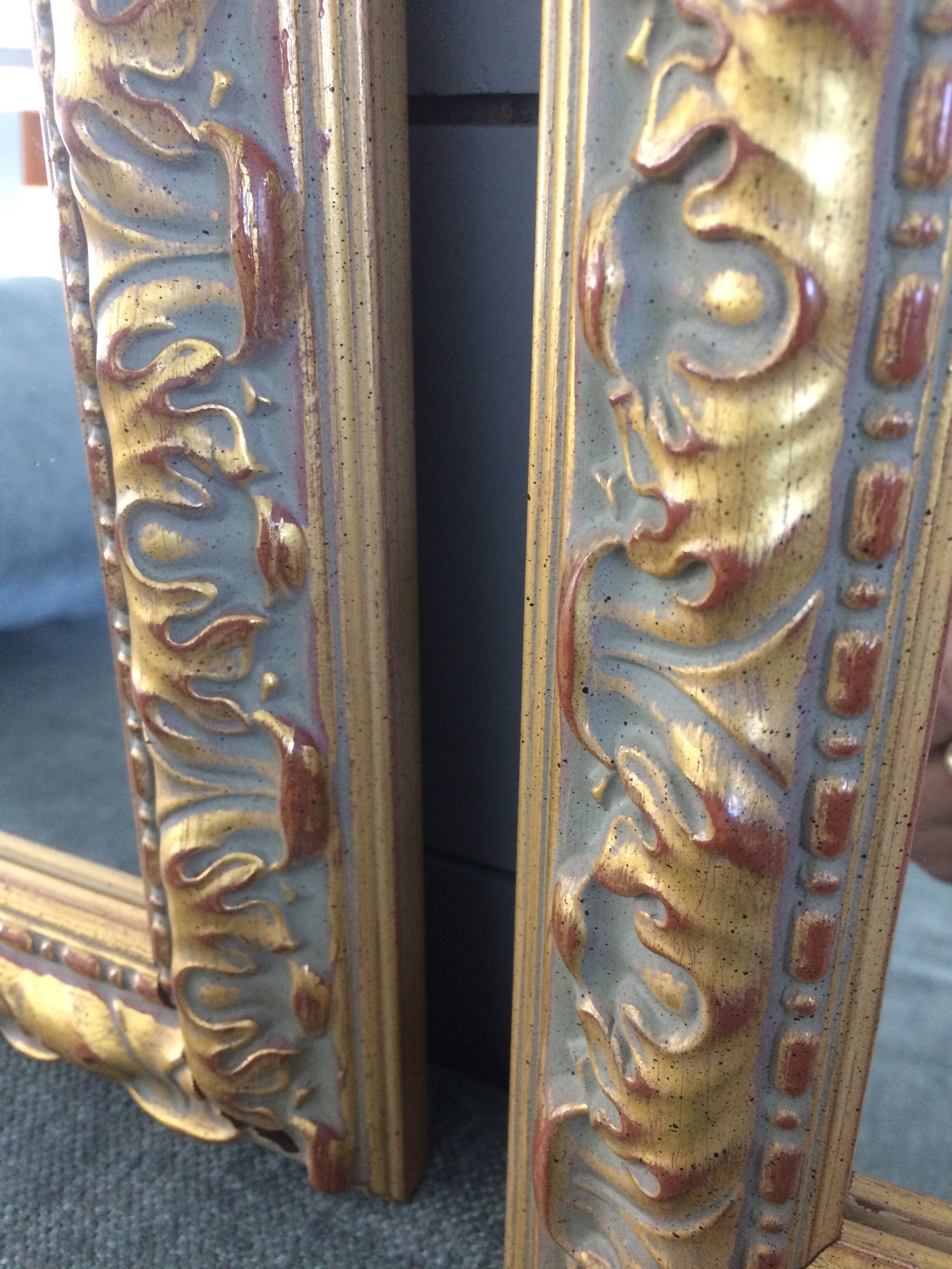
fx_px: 1063
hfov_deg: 48.2
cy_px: 634
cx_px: 476
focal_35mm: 29
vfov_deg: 61.7
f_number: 2.2
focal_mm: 4.15
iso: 320
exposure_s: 1/33
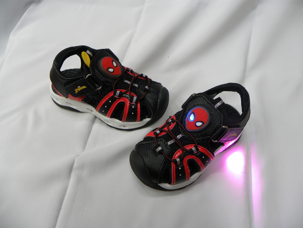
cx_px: 152
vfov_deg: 53.1
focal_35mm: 26
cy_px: 114
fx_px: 228
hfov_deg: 67.3
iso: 172
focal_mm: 4.6
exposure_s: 1/60
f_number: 2.8
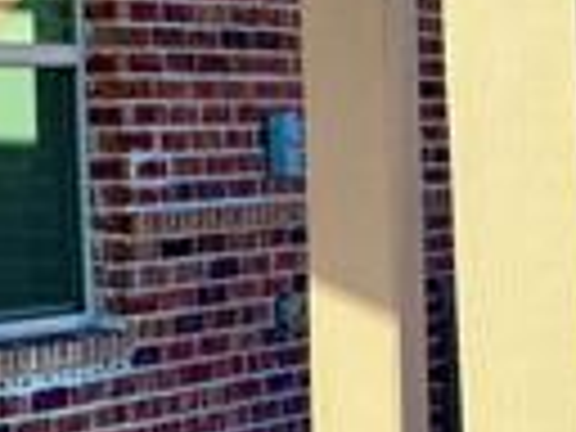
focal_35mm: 192
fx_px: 3195
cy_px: -279
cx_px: -1022
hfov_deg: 8.8
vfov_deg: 7.6
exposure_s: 1/1058
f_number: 1.78
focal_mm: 6.76
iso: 100
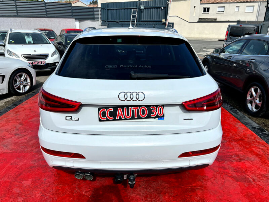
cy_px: 101
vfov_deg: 53.1
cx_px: 134
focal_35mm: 26
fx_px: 202
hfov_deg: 67.3
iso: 50
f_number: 1.5
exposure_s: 1/9434
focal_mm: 5.7
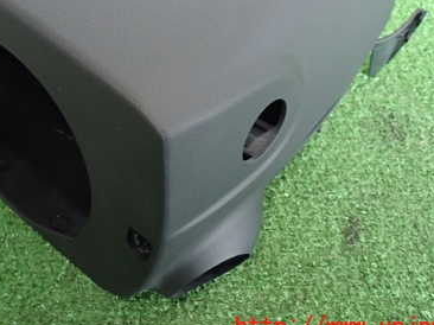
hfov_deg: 45.2
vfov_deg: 34.3
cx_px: 147
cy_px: 76
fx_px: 514
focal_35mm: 41
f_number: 2.8
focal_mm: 4.5
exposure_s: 1/30
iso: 400
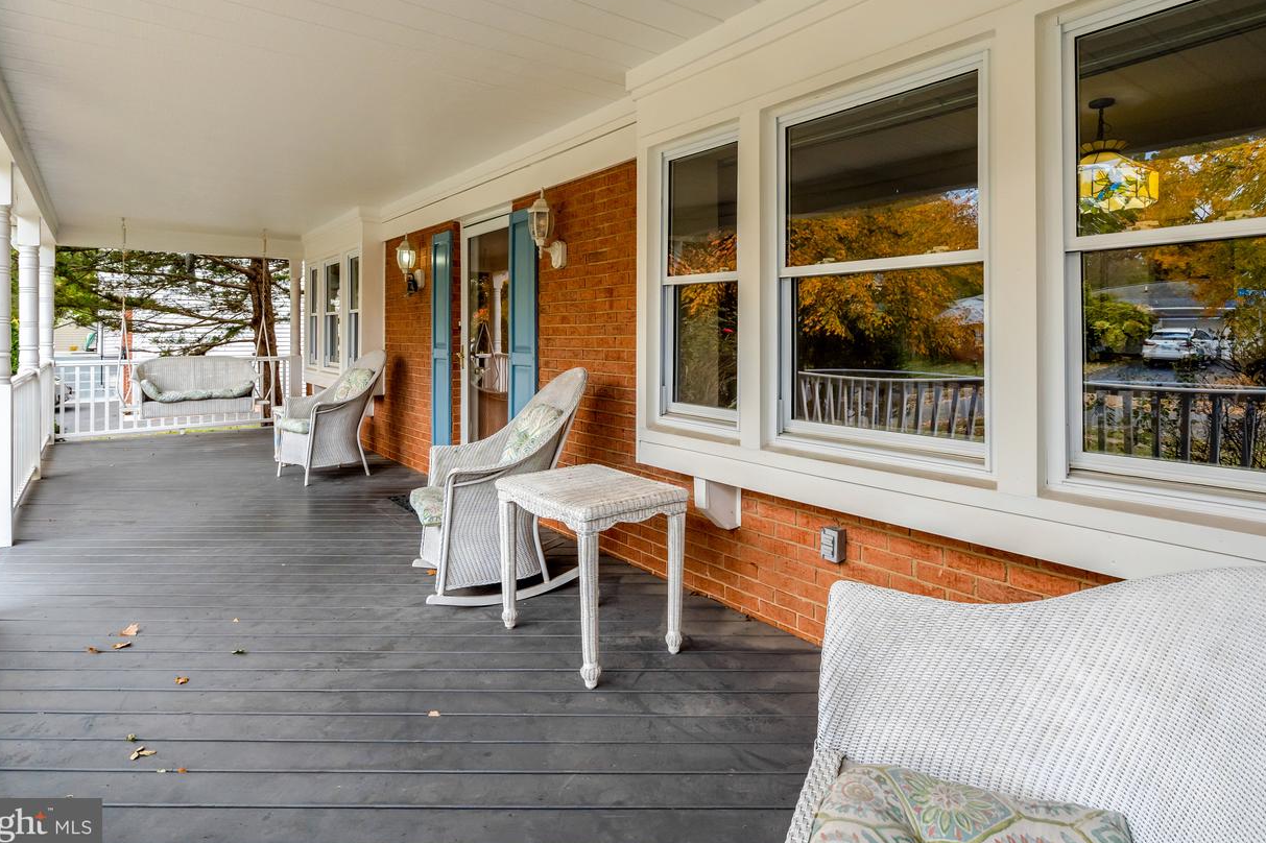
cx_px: 691
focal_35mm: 19
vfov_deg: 64.1
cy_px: 351
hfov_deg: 86.7
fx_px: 668
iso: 1250
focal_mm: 16
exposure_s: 1/160
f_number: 8
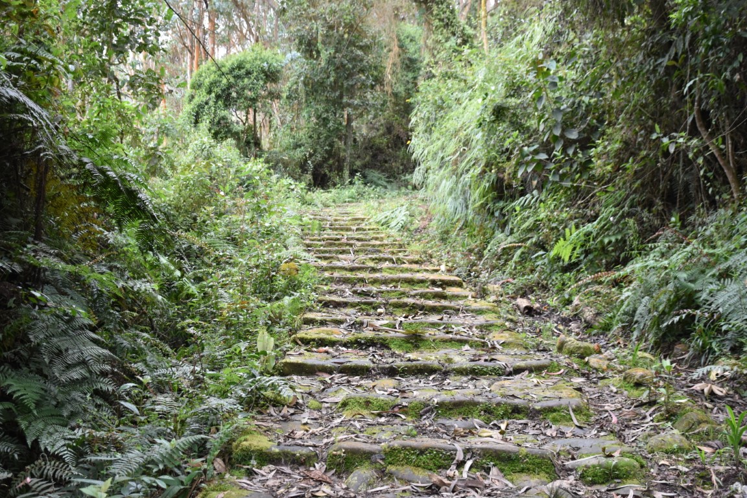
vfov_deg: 29.9
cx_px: 374
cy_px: 249
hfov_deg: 43.6
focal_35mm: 45
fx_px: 934
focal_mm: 30
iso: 800
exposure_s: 1/100
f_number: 5
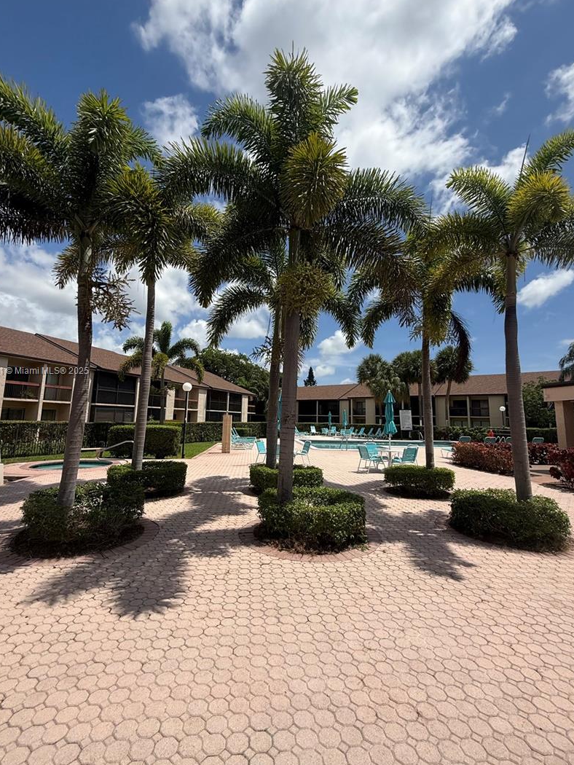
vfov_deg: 94.5
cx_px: 283
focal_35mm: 16
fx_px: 354
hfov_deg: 78.1
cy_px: 372
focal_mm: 2.22
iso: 50
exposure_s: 1/2841
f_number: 2.2
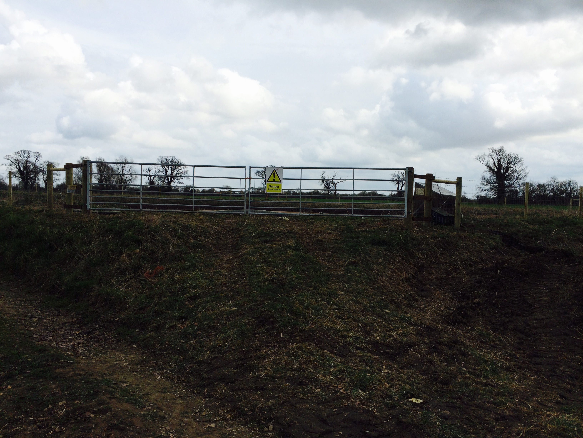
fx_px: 488
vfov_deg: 48.2
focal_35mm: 29
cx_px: 292
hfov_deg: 61.7
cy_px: 219
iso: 32
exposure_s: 1/2053
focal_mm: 4.15
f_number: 2.2
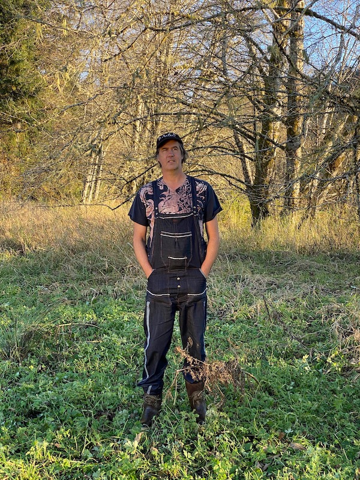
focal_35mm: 52
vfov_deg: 36.8
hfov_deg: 28.0
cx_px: 180
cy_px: 240
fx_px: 721
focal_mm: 6
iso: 25
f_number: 2
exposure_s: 1/122
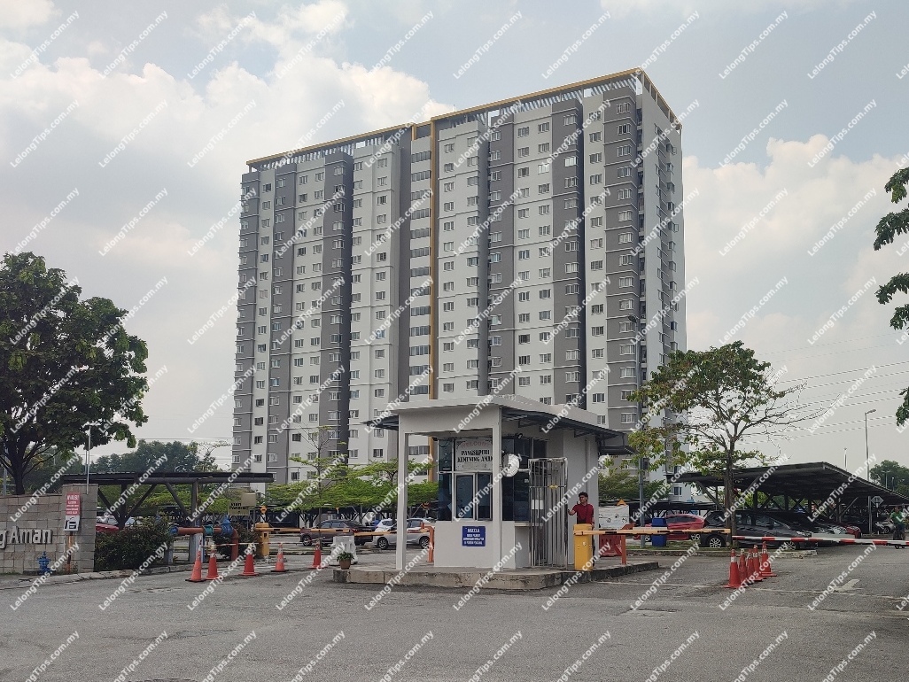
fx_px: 657
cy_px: 341
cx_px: 454
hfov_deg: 69.4
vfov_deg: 54.9
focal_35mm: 25
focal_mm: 6.04
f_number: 1.9
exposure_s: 1/765
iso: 50
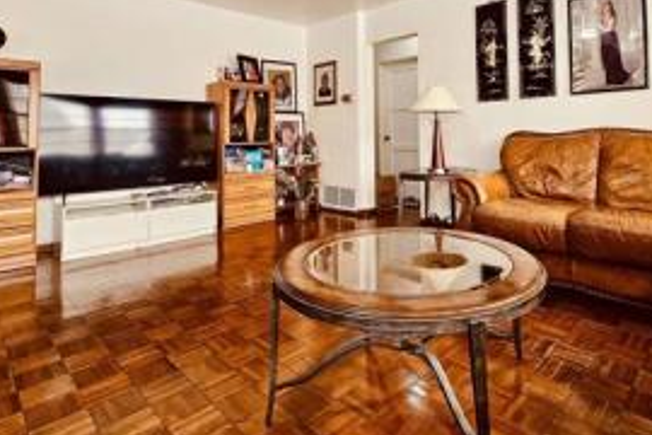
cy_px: 121
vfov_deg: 59.4
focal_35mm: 20
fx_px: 362
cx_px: 379
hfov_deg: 83.3
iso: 160
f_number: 2.2
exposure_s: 1/60
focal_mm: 2.2
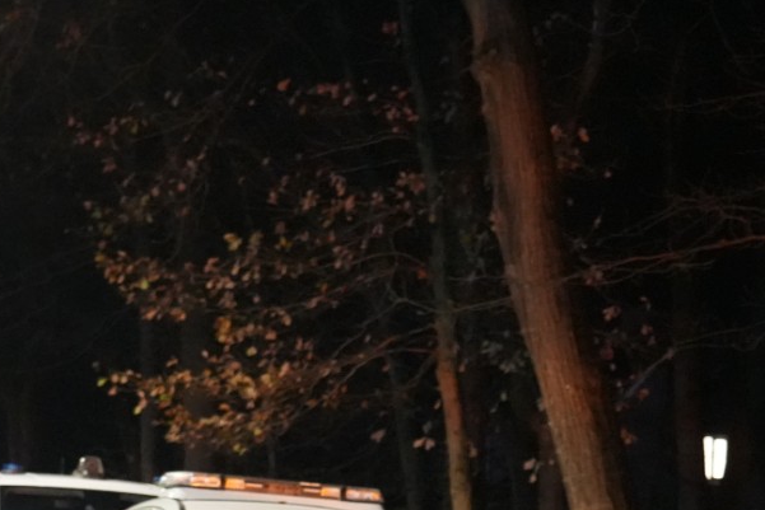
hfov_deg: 16.5
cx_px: 503
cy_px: 577
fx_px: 2635
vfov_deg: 10.9
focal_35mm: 124
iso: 12800
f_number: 4
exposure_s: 1/25
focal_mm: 46
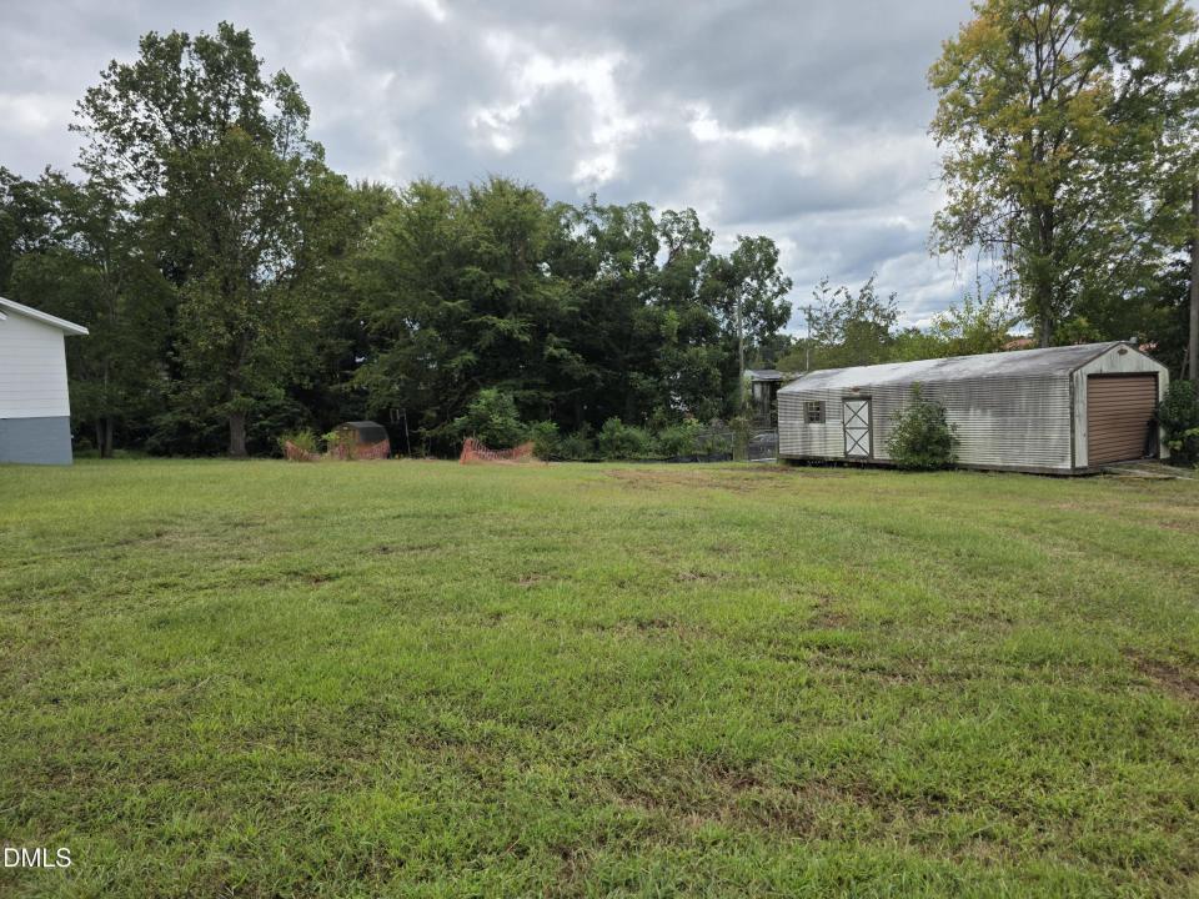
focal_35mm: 23
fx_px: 797
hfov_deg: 73.9
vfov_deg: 58.9
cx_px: 600
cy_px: 450
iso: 80
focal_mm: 6.3
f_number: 1.7
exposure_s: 1/6574
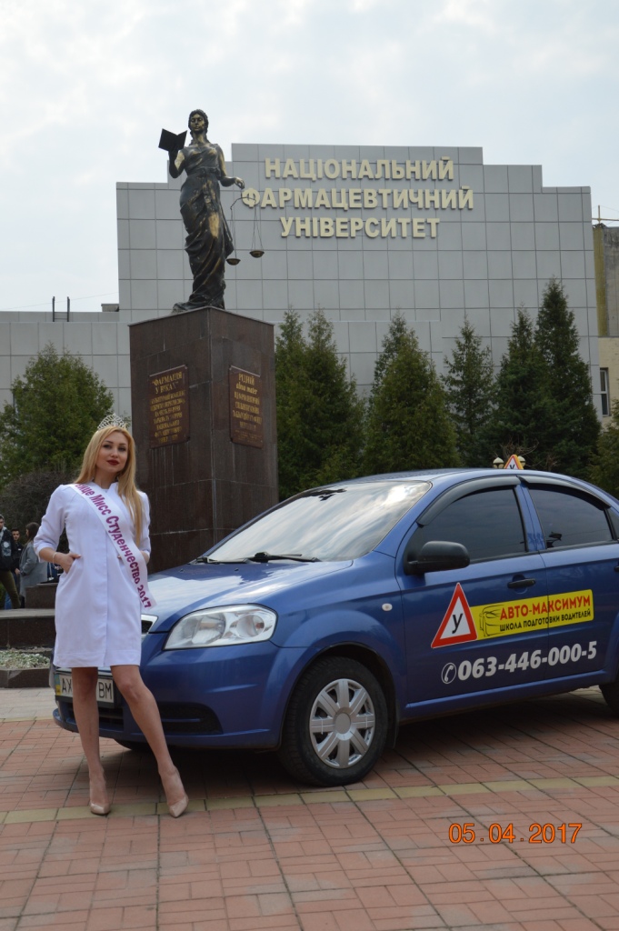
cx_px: 310
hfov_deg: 29.8
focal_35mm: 45
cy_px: 466
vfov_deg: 43.6
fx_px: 1163
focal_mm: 30
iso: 400
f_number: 6.3
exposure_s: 1/1600
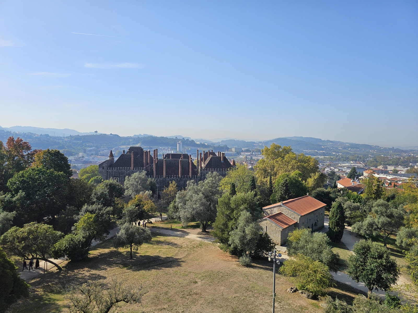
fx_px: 278
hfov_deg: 73.9
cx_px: 209
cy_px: 156
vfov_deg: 58.9
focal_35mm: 23
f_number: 1.7
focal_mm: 6.3
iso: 10
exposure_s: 1/989
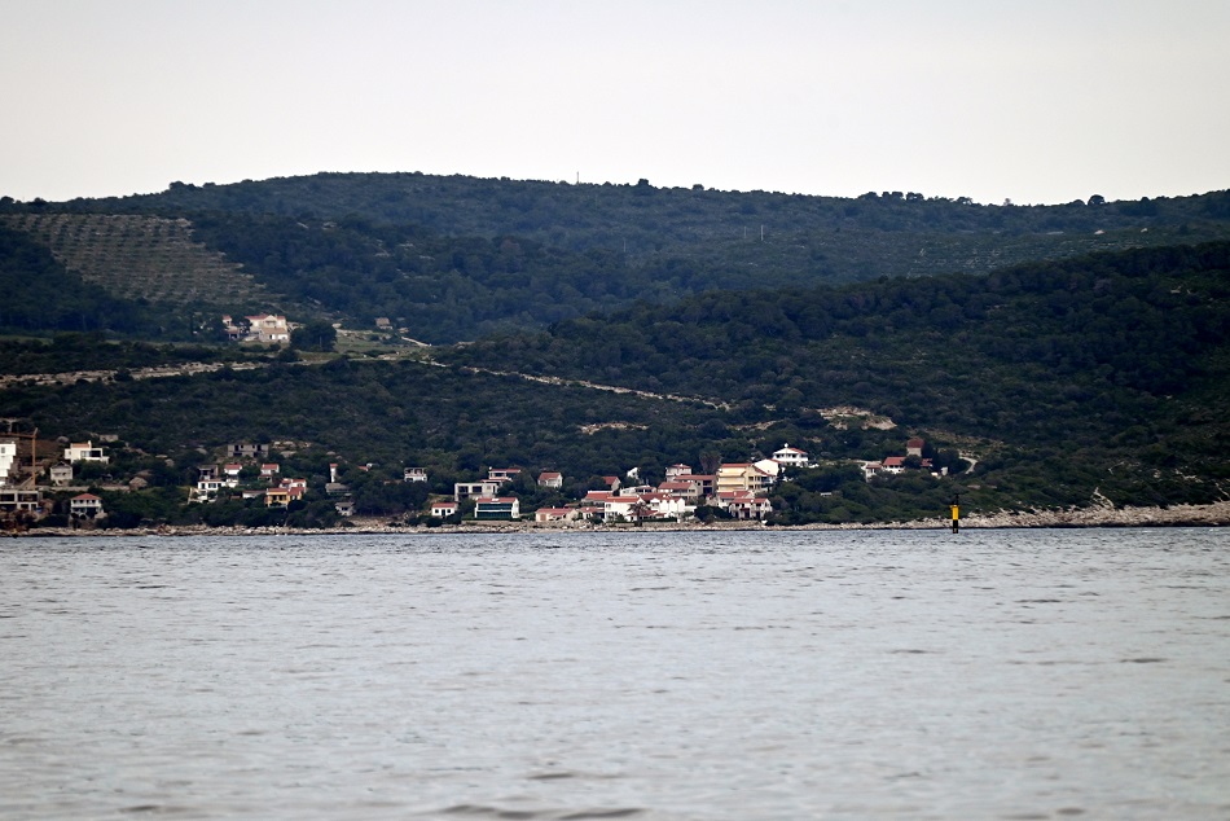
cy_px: 410
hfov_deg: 6.9
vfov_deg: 4.6
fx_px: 10253
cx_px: 615
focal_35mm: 300
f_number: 5.6
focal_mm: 300
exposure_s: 1/1000
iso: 400
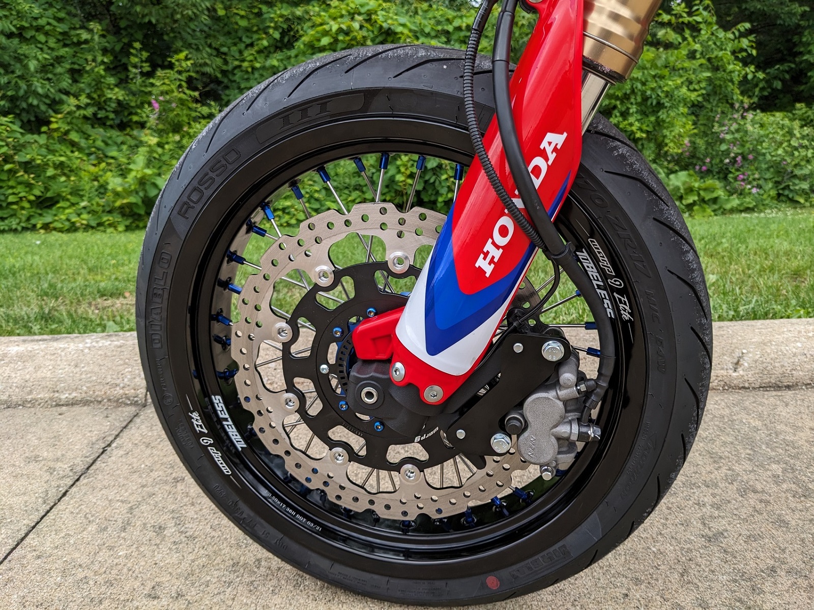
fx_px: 635
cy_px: 305
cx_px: 407
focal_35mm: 27
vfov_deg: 51.4
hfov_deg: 65.3
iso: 53
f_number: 1.73
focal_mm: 4.38
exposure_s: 1/1017
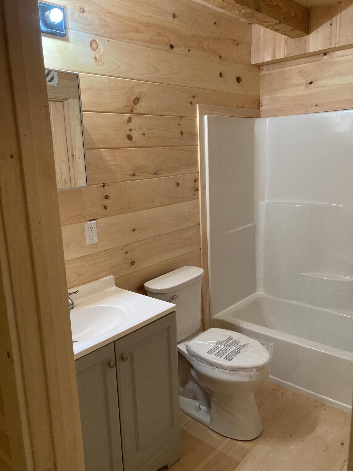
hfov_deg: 49.7
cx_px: 176
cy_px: 236
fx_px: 381
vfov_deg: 63.4
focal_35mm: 28
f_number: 1.8
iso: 320
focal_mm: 3.99
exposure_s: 1/57
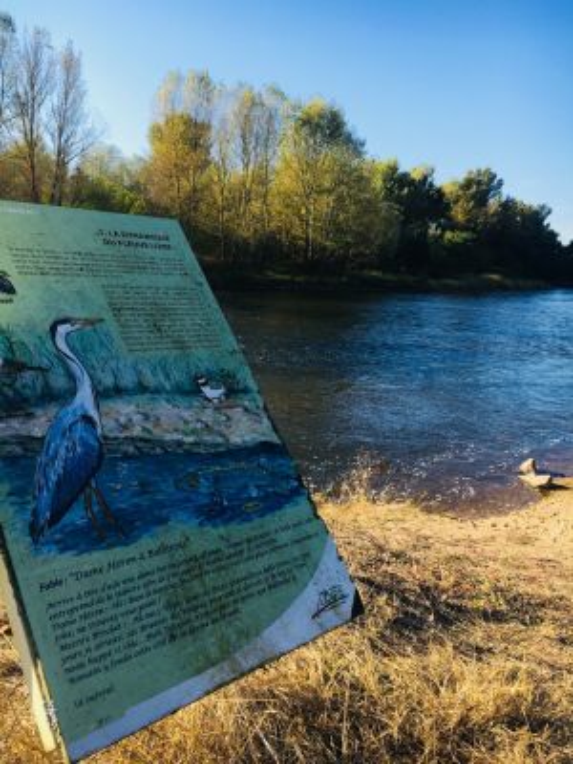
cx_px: 286
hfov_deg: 48.2
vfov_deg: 61.7
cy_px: 382
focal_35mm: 29
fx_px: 640
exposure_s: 1/705
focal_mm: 4.15
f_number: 2.2
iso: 25
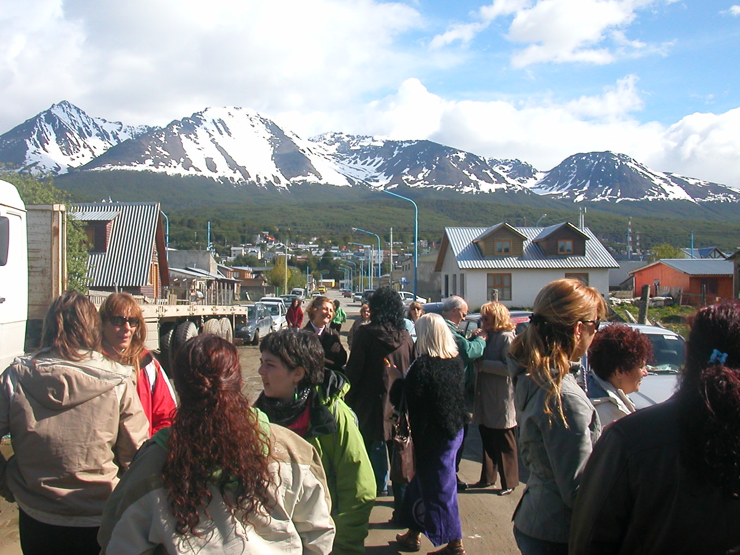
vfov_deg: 38.7
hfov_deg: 50.1
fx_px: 791
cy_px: 278
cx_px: 370
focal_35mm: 37
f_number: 4.5
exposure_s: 1/573
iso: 100
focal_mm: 5.6
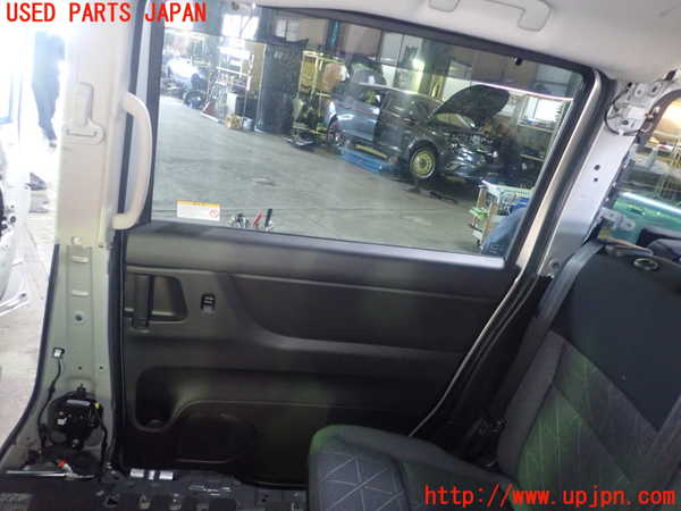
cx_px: 340
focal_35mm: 25
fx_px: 492
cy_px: 256
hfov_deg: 69.4
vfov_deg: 54.9
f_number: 2
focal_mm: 4.5
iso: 800
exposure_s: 1/30
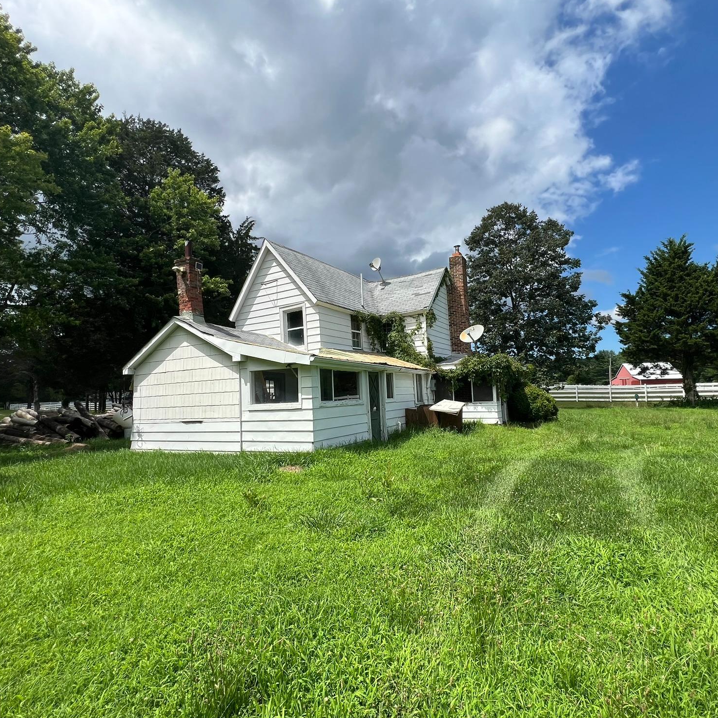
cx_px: 378
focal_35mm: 16
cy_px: 363
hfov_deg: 87.4
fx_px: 375
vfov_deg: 87.4
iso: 32
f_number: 1.8
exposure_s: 1/1946
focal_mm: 1.57
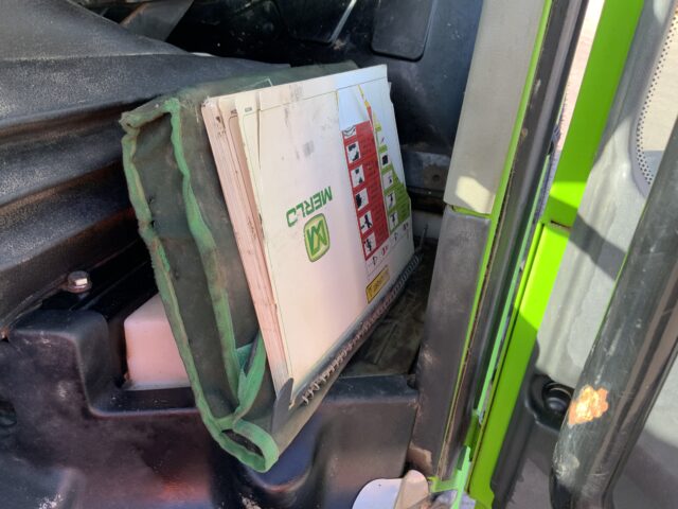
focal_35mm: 29
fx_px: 568
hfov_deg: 61.7
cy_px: 254
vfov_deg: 48.2
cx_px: 339
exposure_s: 1/122
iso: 25
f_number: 1.8
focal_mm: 3
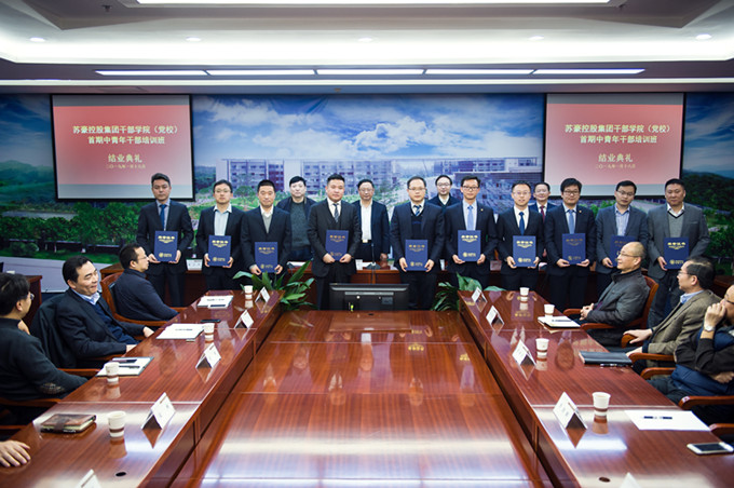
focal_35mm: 34
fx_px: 693
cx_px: 367
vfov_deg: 38.8
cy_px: 244
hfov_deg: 55.8
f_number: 2.8
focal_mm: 34
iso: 800
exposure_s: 1/160
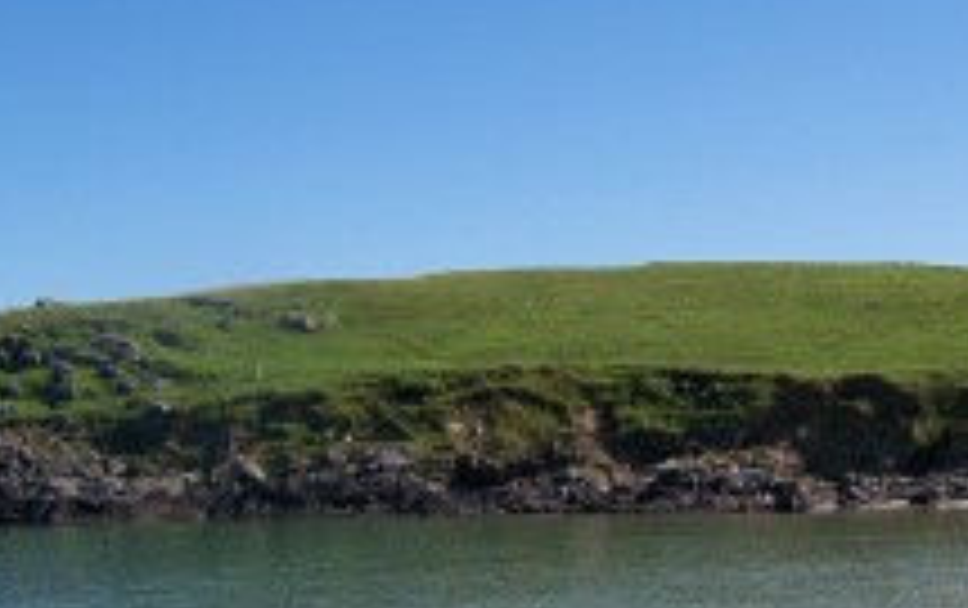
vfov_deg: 20.0
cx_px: 702
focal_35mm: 65
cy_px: 432
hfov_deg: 31.0
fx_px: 1717
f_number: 3.4
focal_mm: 5.5
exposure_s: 1/1000
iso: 80
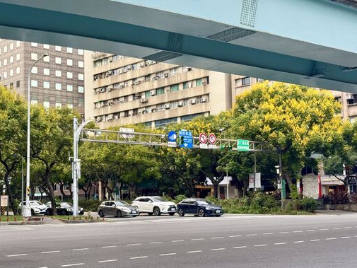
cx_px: 152
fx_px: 588
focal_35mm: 57
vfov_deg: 25.7
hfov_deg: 33.7
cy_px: 135
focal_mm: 6.76
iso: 64
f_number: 1.78
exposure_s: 1/278
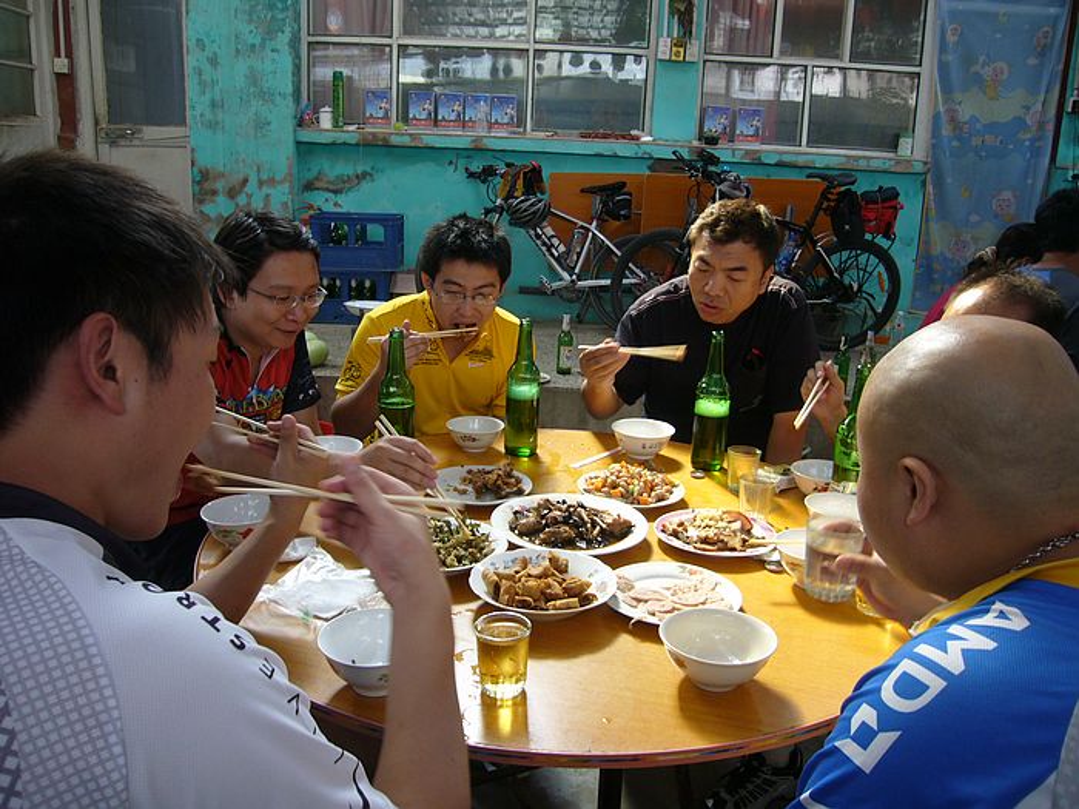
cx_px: 540
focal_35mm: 28
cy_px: 404
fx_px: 873
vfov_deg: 49.7
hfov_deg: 63.4
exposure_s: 1/40
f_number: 2.8
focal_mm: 4.6
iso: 80
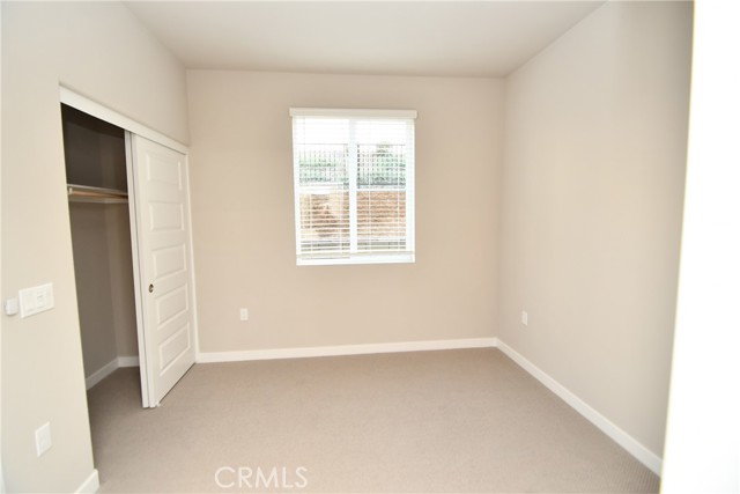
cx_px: 370
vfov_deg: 77.4
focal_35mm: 15
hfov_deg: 100.4
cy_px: 247
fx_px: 308
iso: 500
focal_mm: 10
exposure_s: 1/60
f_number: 4
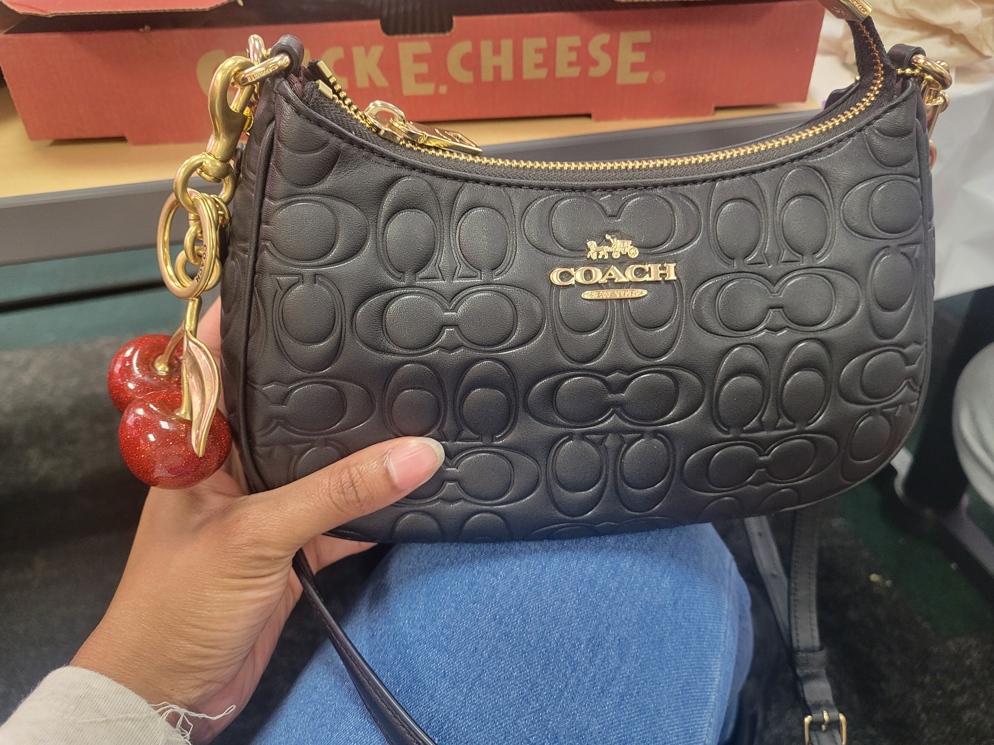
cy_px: 368
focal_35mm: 27
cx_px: 487
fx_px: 775
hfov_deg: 65.3
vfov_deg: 51.4
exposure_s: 1/40
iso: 640
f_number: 1.8
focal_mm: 5.4
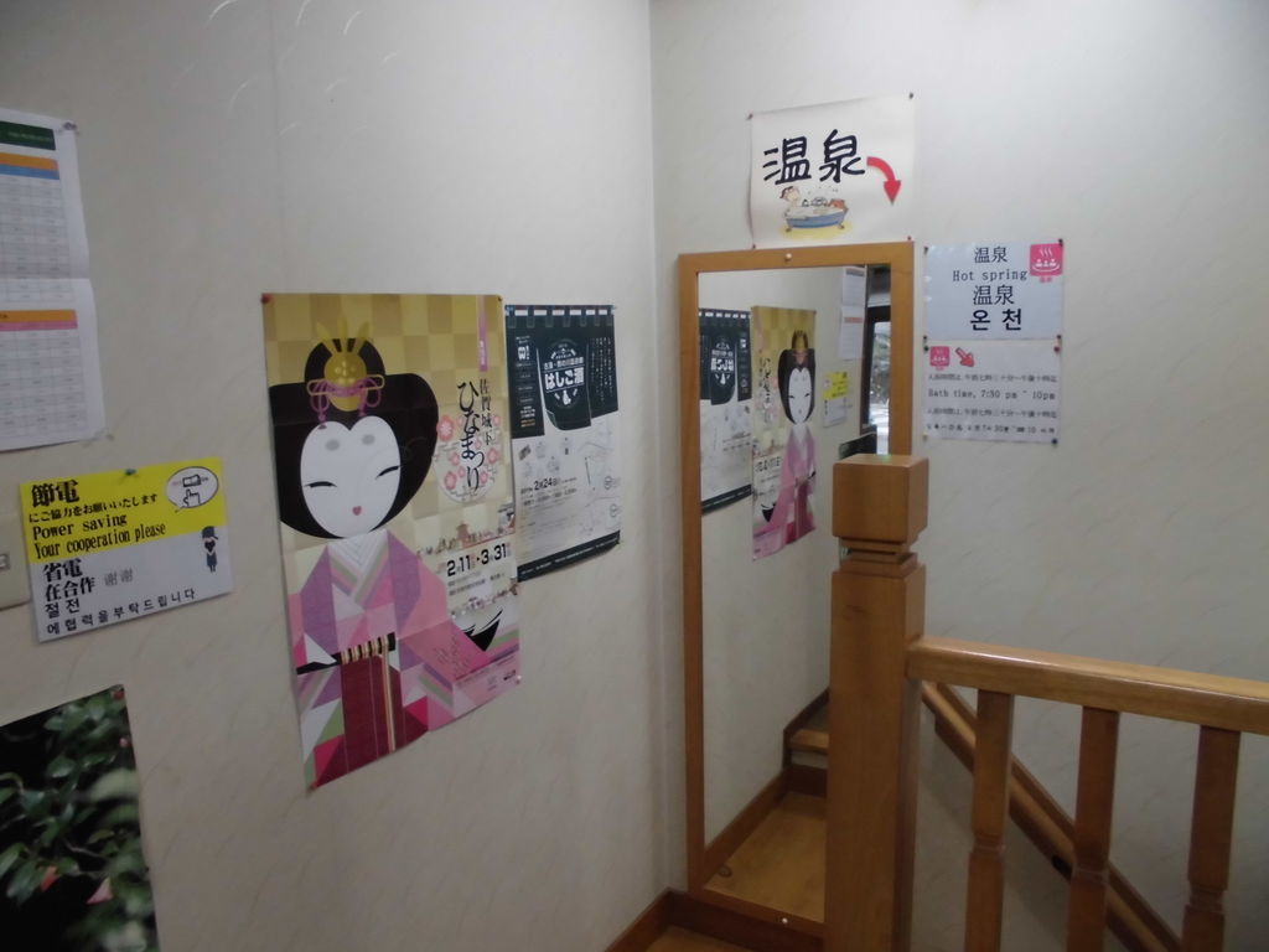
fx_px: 953
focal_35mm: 26
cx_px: 634
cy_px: 476
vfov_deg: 53.1
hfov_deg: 67.3
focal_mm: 4.6
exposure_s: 1/25
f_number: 3.5
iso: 400
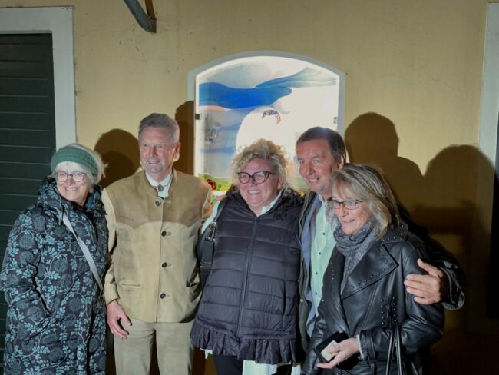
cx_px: 250
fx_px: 692
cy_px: 188
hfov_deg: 39.6
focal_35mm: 48
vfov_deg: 30.3
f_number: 1.78
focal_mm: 6.86
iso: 640
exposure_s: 1/20
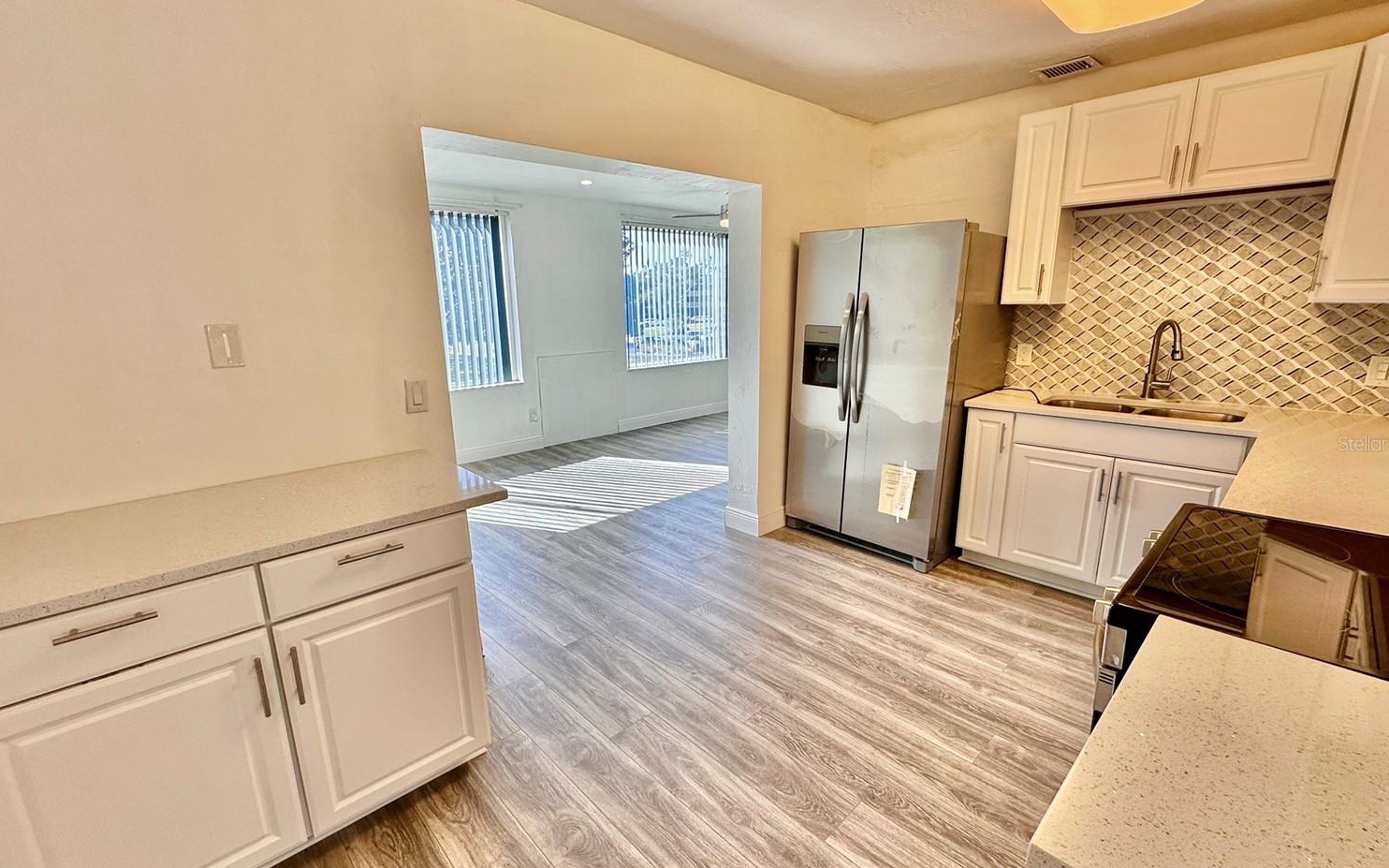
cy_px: 443
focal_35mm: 16
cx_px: 678
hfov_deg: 97.8
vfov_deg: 71.2
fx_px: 606
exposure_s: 1/120
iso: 50
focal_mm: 2.22
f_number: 2.2
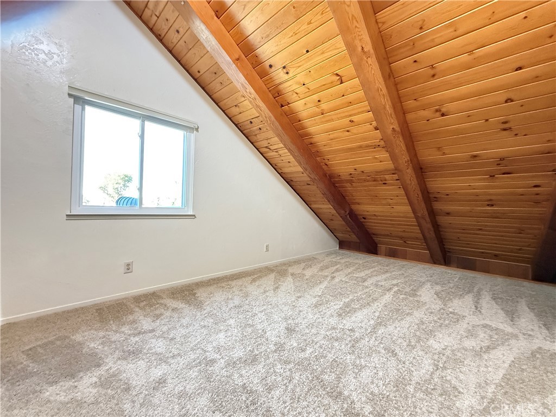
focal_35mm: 14
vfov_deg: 85.7
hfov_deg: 102.1
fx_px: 225
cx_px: 278
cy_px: 208
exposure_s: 1/60
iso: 1000
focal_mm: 2.22
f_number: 2.2
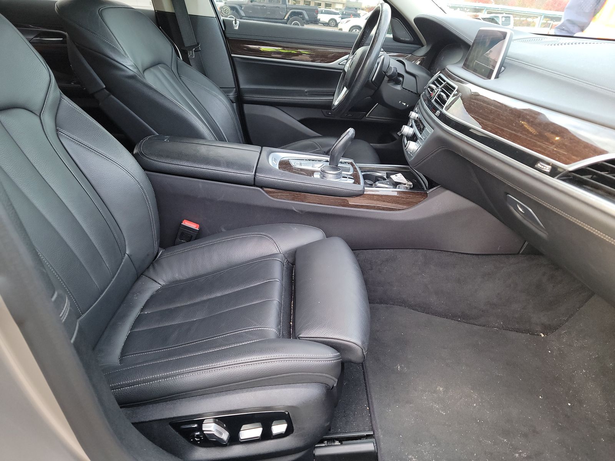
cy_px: 230
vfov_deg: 56.8
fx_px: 426
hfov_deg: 71.6
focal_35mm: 24
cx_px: 308
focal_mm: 6.7
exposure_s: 1/59
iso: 485
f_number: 1.8
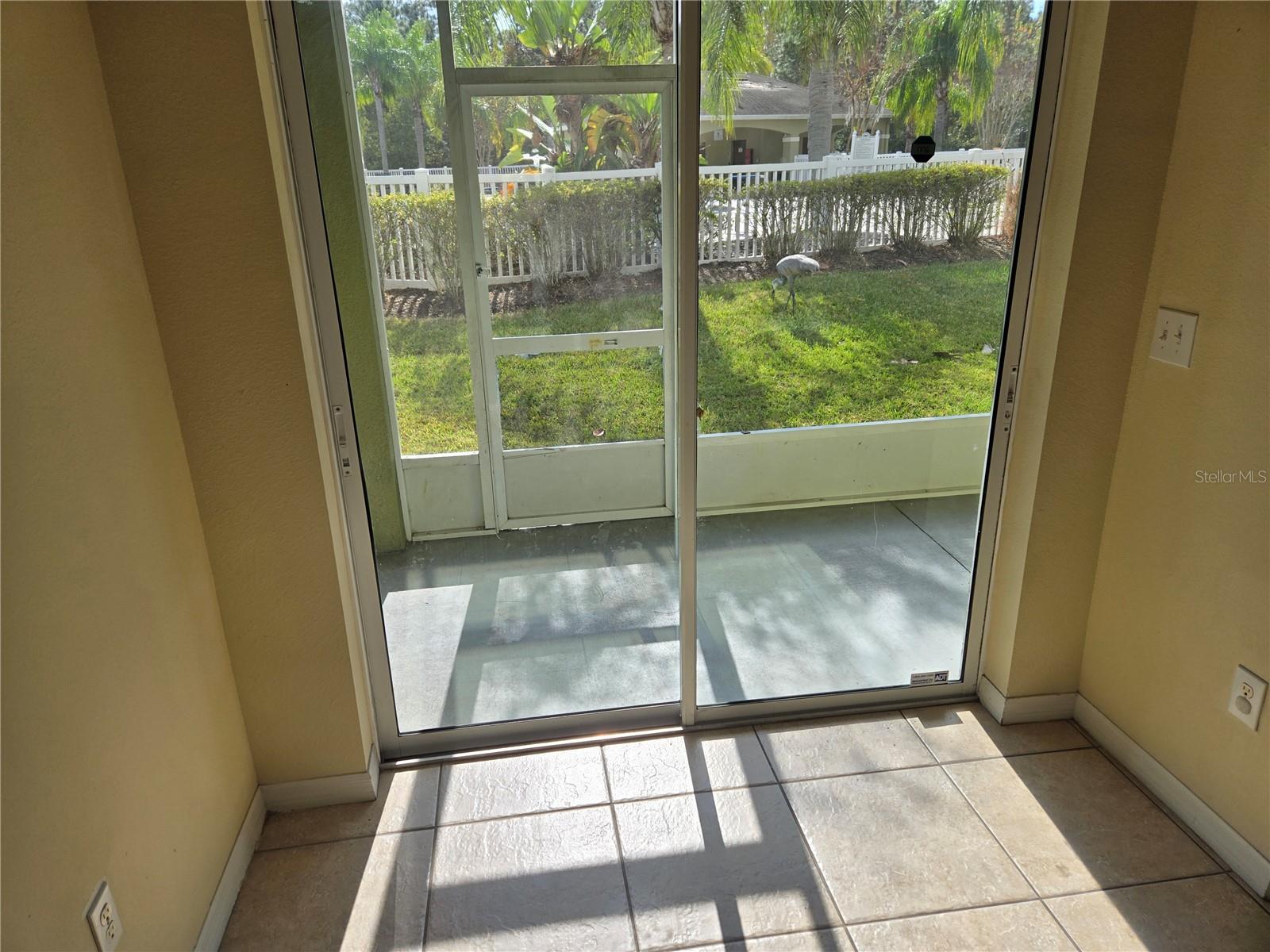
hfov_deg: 73.9
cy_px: 476
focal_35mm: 23
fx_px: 844
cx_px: 635
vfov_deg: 58.9
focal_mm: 5.4
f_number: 1.8
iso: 25
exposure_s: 1/1002
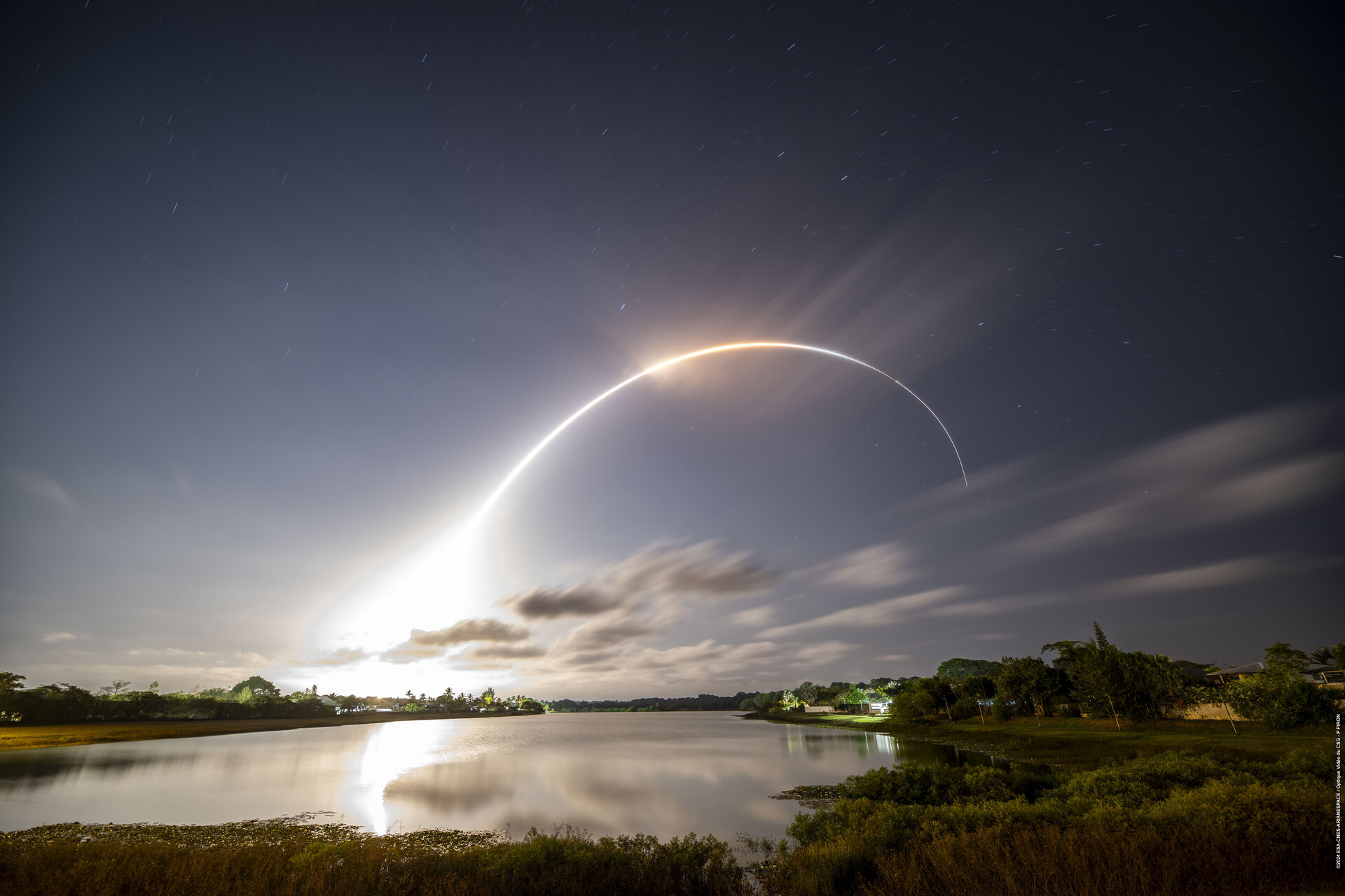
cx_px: 672
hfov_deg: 104.3
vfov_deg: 81.2
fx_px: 523
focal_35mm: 14
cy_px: 448
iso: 32
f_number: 2.8
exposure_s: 180
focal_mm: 14
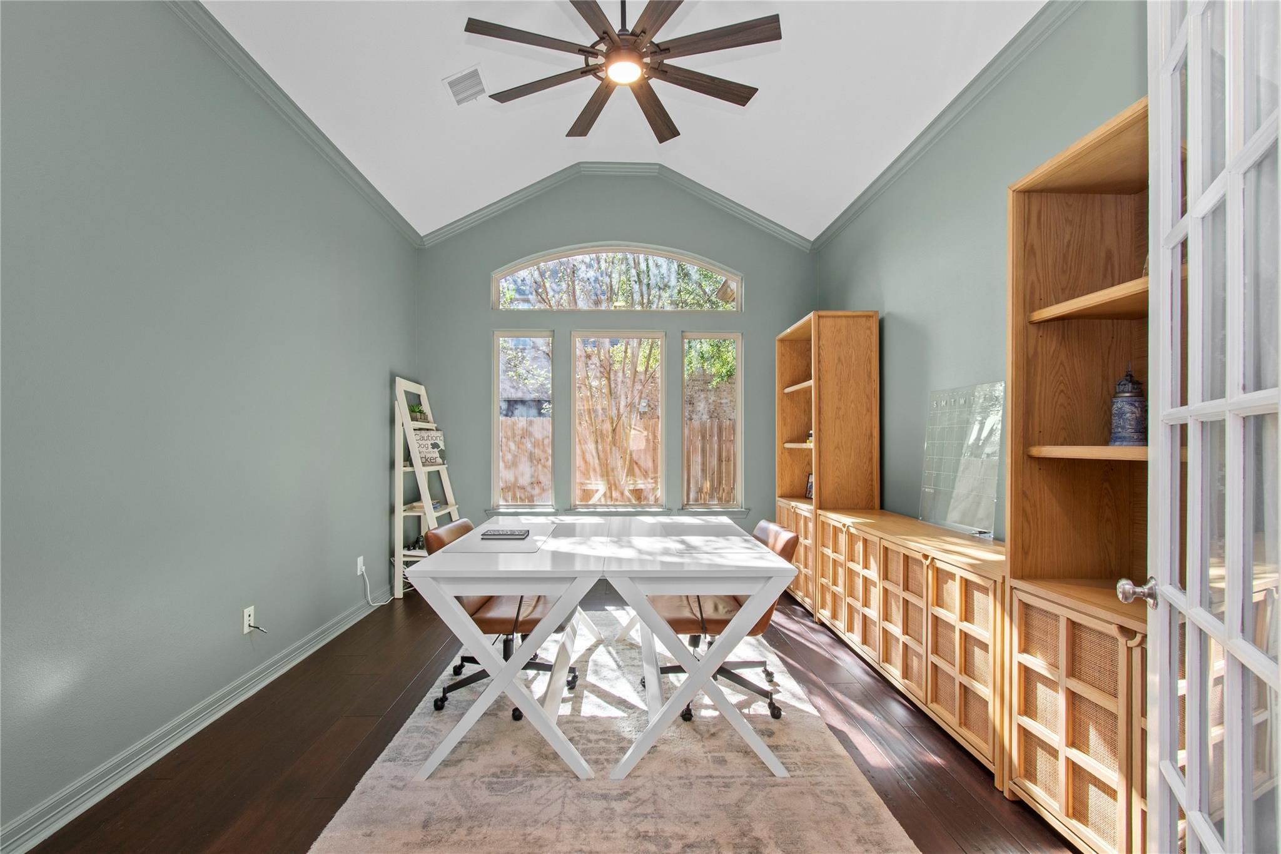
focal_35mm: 15
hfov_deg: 100.4
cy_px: 427
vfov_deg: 77.3
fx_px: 534
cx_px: 640
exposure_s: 1/3
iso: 320
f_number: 8
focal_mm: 10
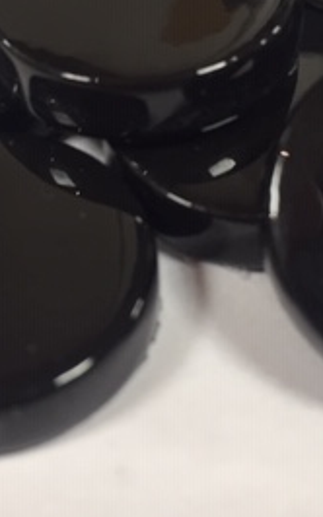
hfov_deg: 17.6
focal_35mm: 74
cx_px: 183
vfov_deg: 27.5
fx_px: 1043
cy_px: 132
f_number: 2.2
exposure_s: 1/33
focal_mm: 4.15
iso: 100
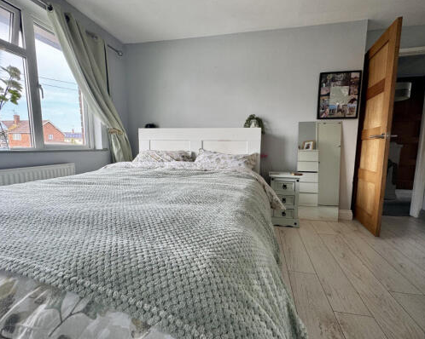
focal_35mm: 16
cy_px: 171
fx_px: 201
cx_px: 221
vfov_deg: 80.3
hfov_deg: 93.1
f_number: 2.2
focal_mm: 2.22
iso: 64
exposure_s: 1/99
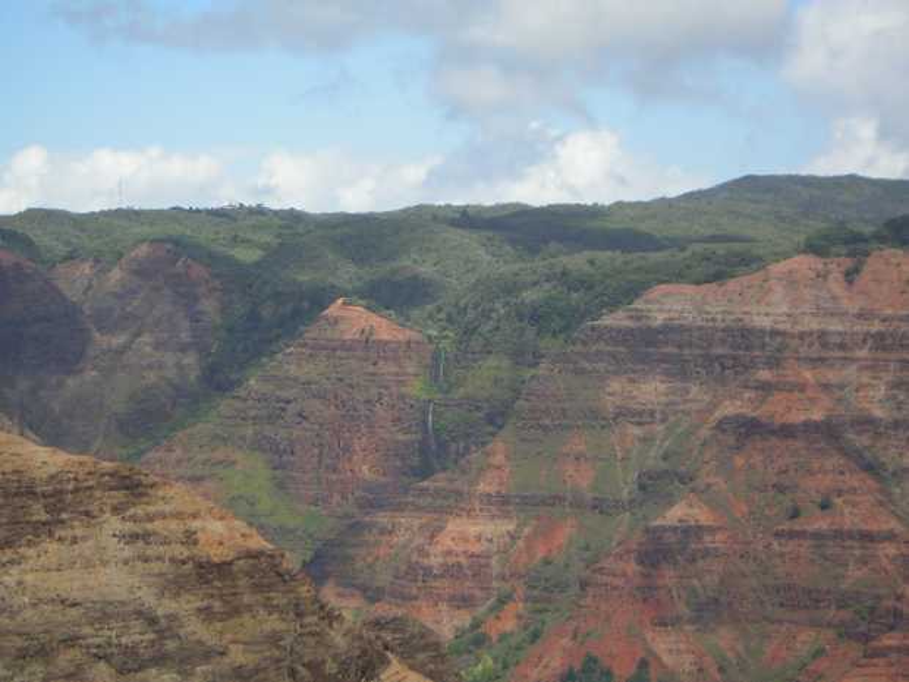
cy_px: 341
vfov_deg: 13.7
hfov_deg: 18.2
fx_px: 2836
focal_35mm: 108
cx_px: 454
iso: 50
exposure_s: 1/453
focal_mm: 14.1
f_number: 4.7
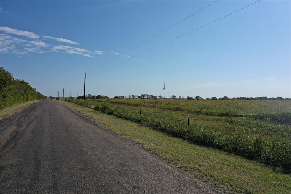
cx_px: 146
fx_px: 226
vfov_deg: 46.4
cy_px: 97
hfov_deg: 65.5
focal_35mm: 28
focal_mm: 10.26
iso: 100
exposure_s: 1/800
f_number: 6.3
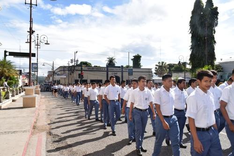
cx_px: 117
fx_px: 176
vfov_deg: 48.0
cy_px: 78
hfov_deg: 67.4
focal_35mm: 27
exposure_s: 1/200
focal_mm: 18
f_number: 22
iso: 800
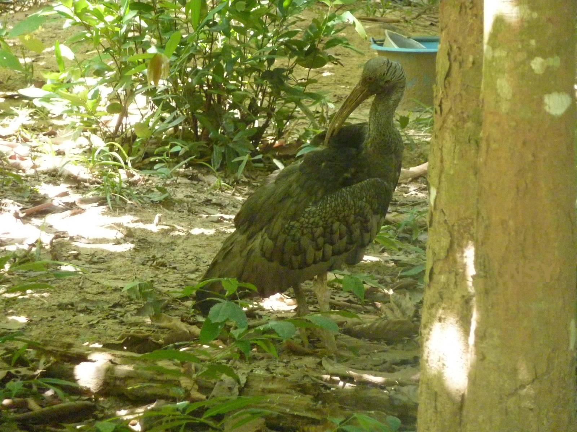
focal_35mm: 300
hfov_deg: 6.6
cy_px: 216
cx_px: 288
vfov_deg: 5.0
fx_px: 5001
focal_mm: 49.2
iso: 800
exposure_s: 1/80
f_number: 4.9
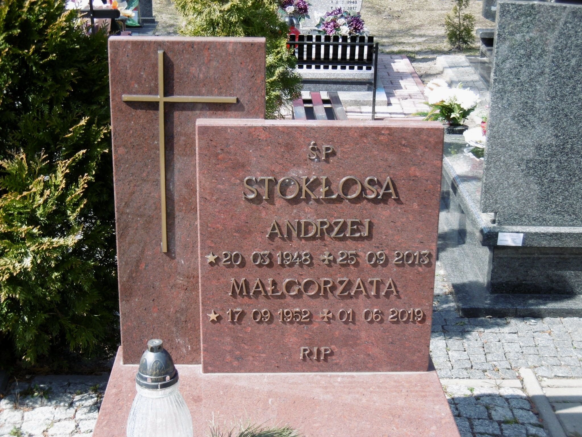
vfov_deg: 24.8
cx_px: 291
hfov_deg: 32.7
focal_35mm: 59
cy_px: 218
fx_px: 992
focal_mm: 10.5
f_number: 4.2
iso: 100
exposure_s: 1/250
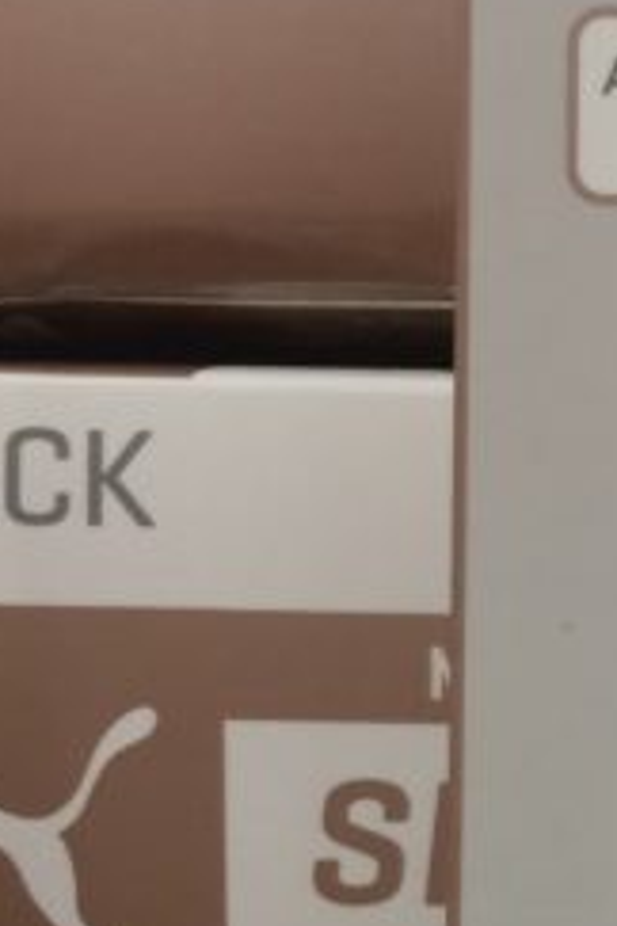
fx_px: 3265
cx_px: 1436
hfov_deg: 9.7
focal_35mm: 127
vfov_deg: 15.9
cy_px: 861
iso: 125
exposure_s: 1/33
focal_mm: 4.15
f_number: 2.2
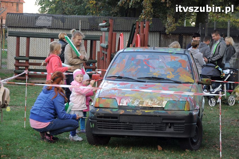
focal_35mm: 112
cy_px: 80
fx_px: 746
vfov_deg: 12.2
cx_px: 120
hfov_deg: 18.2
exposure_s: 1/80
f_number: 5.3
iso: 320
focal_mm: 75
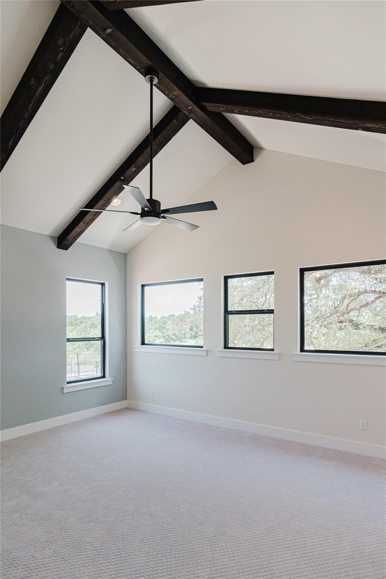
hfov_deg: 67.4
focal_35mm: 18
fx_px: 289
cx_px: 193
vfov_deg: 90.0
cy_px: 290
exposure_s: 1/250
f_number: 5
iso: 400
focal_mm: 12
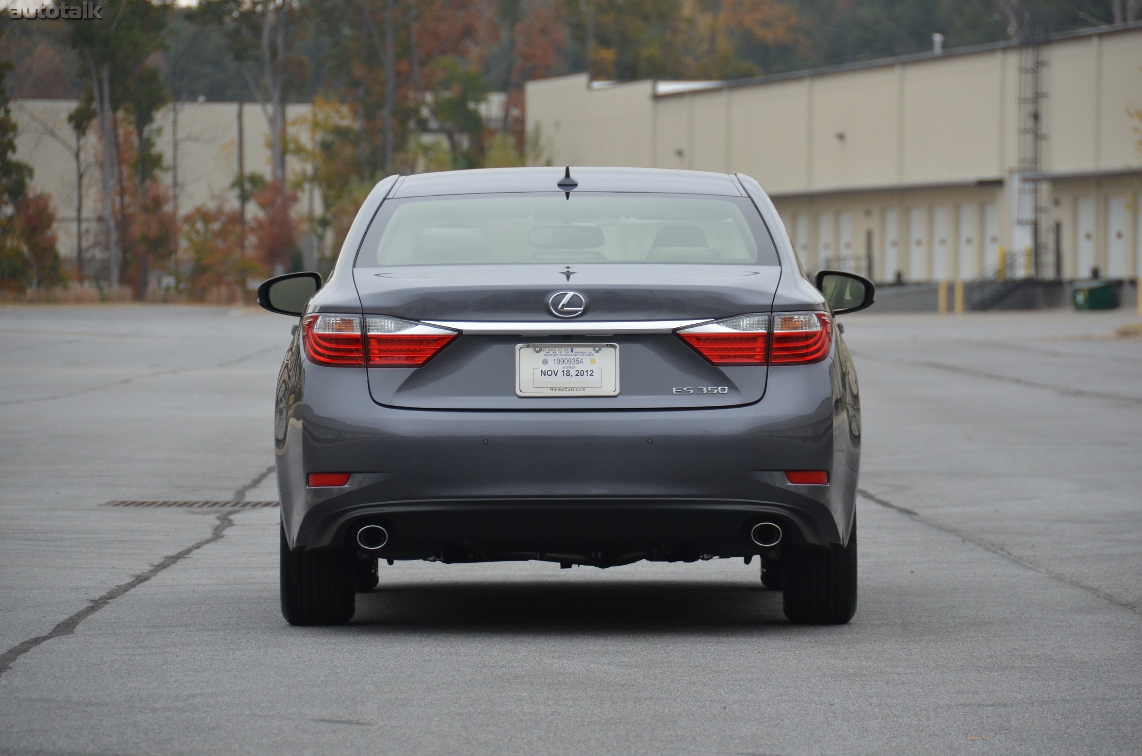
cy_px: 378
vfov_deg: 6.1
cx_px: 571
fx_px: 7123
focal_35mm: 225
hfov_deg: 9.2
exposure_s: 1/640
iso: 800
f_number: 5.6
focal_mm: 150
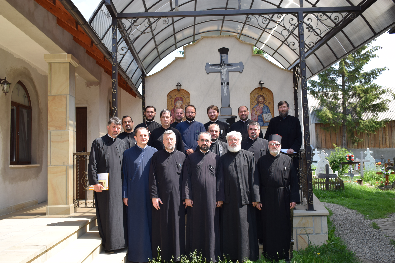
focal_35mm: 34
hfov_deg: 55.1
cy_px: 132
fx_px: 379
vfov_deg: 38.4
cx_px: 198
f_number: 6.3
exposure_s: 1/160
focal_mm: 23
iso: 100
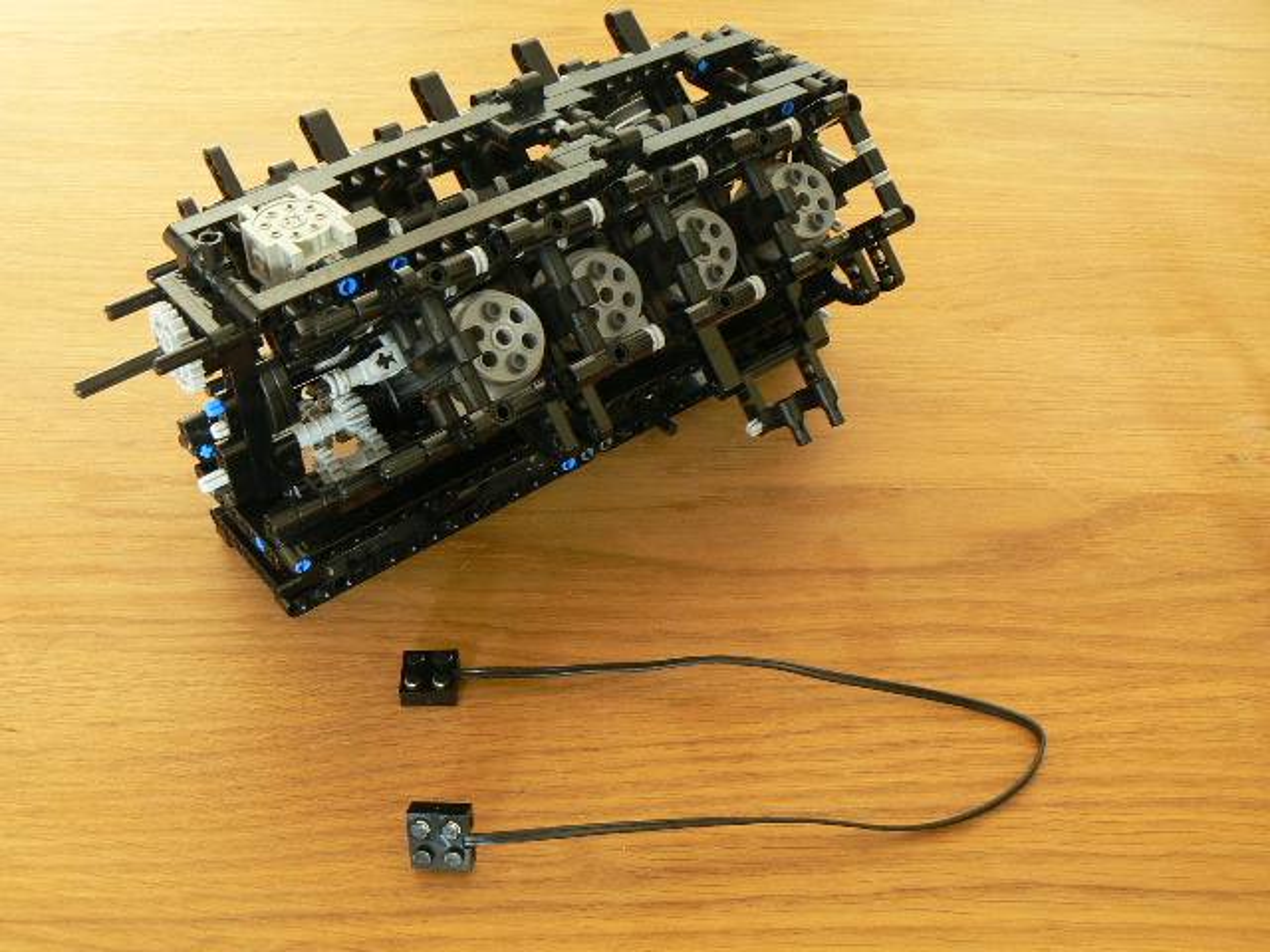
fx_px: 1321
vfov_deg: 39.7
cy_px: 476
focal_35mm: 36
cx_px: 635
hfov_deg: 51.4
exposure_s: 2
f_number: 4.5
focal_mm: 6
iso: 100
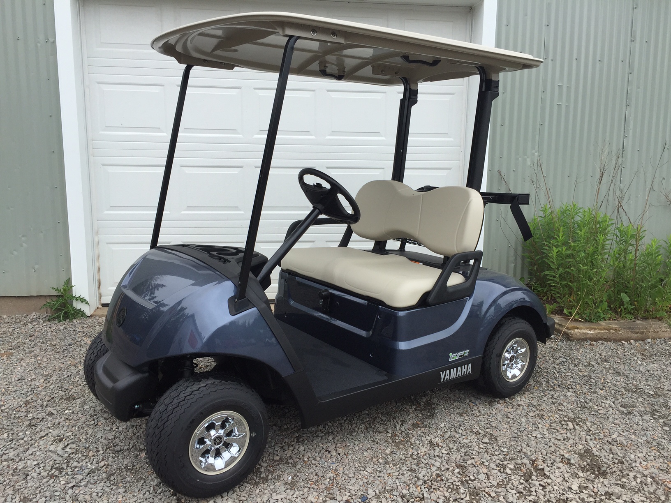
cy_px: 252
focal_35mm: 29
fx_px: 562
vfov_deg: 48.2
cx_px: 336
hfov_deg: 61.7
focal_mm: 4.15
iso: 32
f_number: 2.2
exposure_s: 1/1014
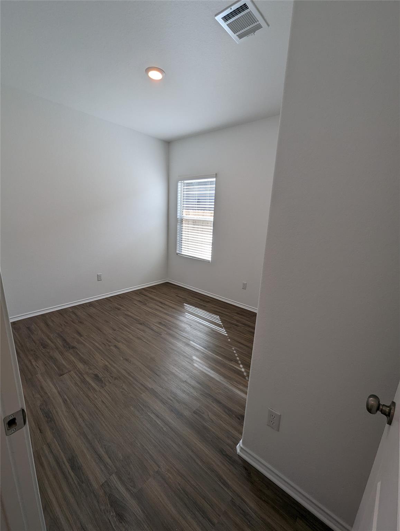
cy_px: 266
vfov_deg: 106.1
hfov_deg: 90.1
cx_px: 200
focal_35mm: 13
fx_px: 200
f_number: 2.2
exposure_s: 1/156
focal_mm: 1.95
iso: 58
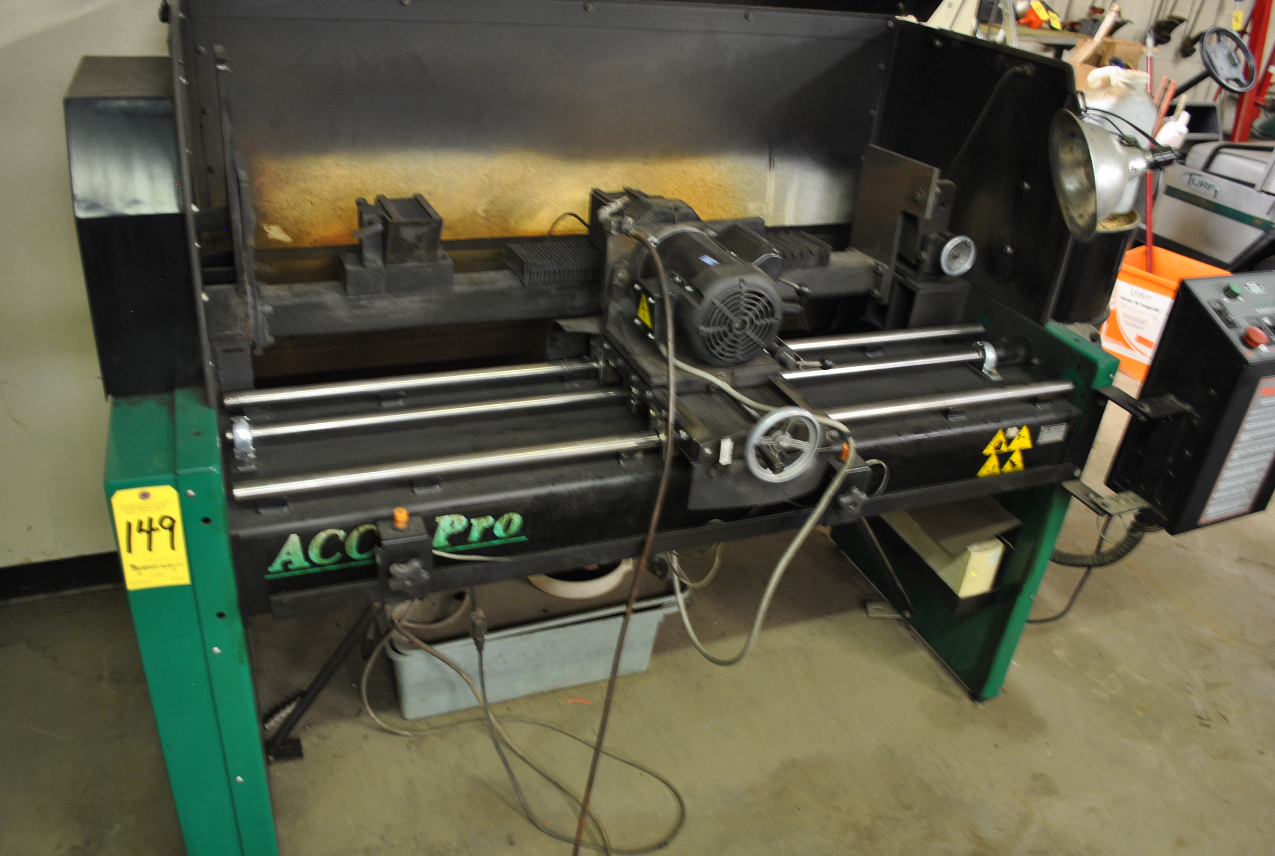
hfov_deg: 67.3
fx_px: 958
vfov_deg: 48.1
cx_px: 638
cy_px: 428
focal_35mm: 27
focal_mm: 18
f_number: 3.5
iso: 200
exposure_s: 1/1.6
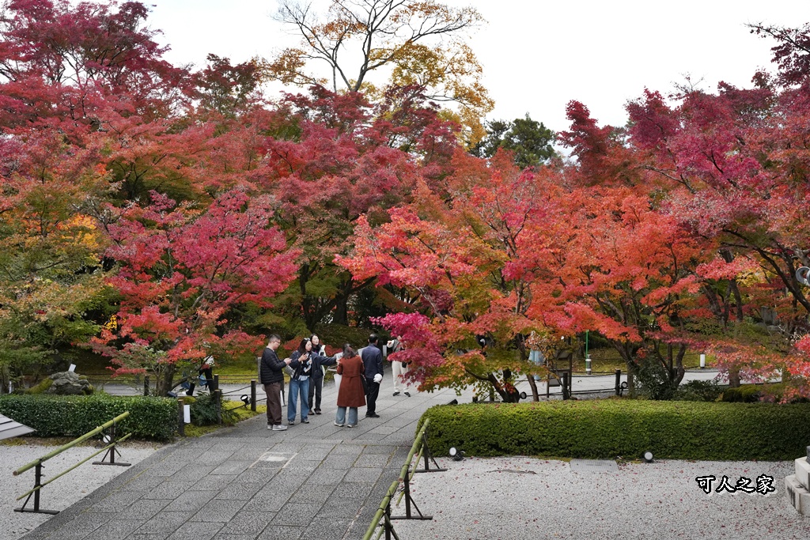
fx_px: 1004
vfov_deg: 30.1
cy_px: 270
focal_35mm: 45
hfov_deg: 44.0
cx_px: 405
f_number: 8
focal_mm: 44.6
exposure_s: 1/1250
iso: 2500
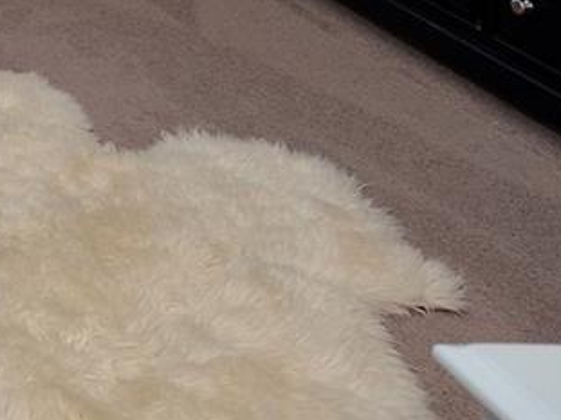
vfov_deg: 15.3
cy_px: -462
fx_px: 1199
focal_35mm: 74
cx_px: -541
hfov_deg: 18.3
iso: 250
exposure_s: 1/60
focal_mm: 10
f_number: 4.8
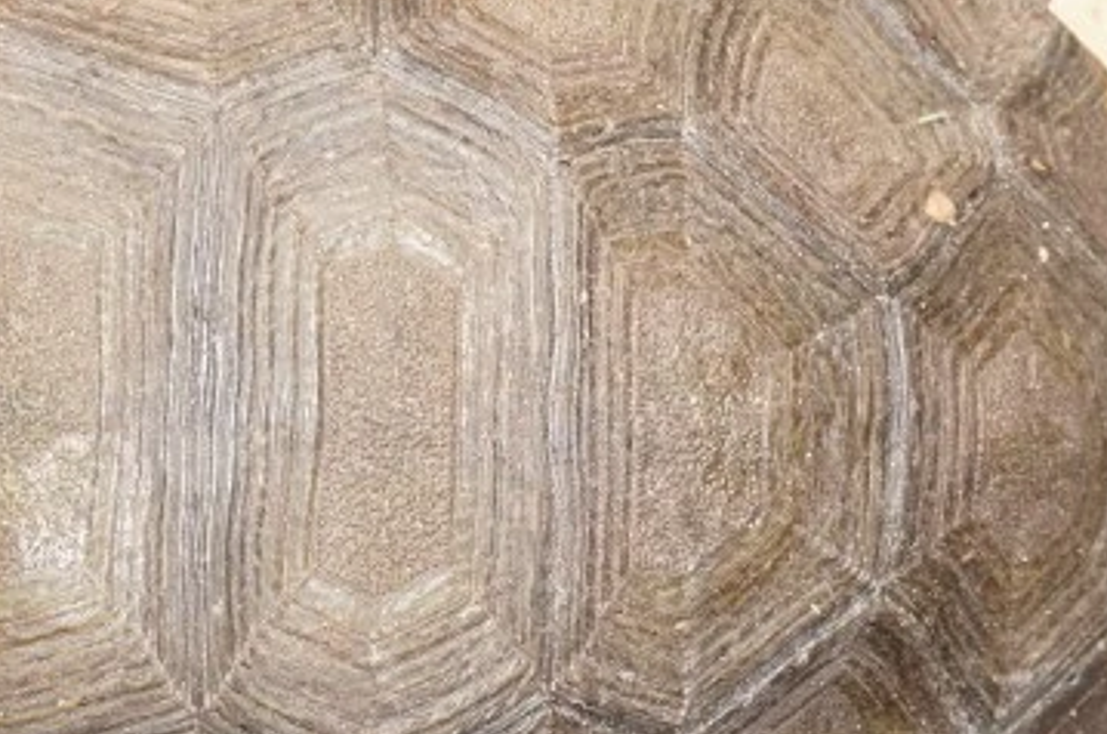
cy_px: 452
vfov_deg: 11.7
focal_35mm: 116
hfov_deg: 17.4
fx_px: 3571
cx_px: 130
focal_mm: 29
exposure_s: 1/100
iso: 100
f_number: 9
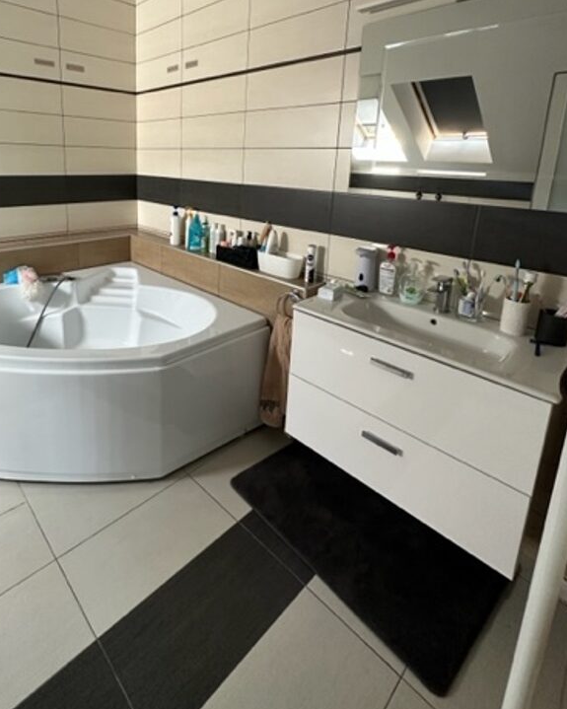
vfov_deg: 80.6
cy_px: 239
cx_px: 213
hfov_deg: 69.7
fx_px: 399
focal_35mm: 19
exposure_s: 1/99
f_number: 2.2
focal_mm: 2.22
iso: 250
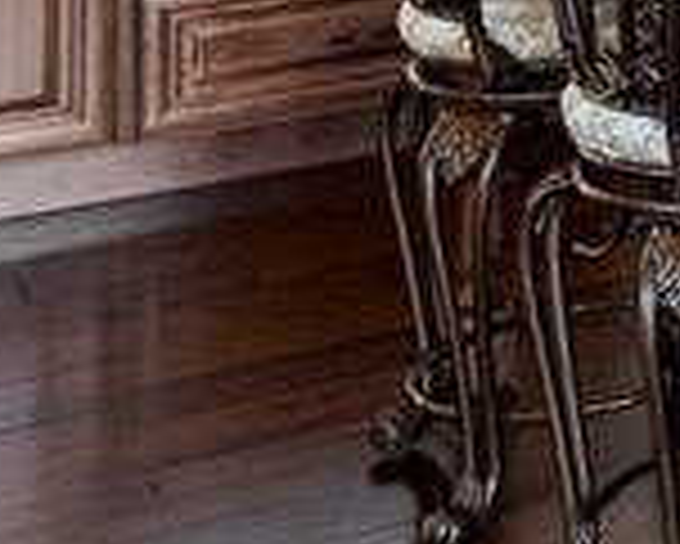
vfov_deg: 12.6
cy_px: -535
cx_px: 1729
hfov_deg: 12.7
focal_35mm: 108
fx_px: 2175
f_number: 6.7
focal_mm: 17
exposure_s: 1/4
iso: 500
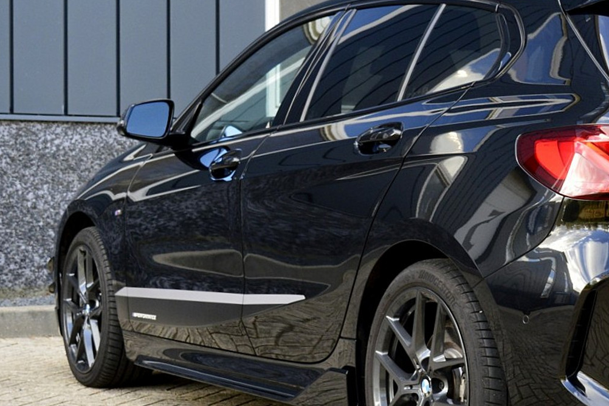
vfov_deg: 14.9
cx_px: 562
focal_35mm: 92
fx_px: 1556
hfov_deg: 21.6
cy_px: 220
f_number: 8
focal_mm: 32
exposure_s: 1/60
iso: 450
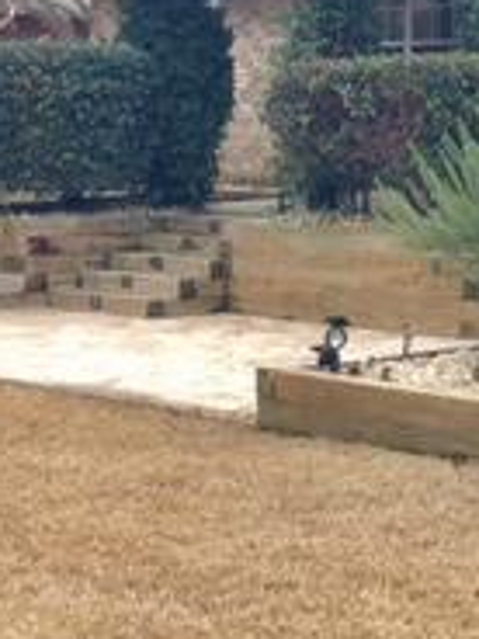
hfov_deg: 14.5
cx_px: 427
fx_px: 1863
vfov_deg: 19.0
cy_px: 38
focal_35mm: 101
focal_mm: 4.15
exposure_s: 1/176
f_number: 2.2
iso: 25
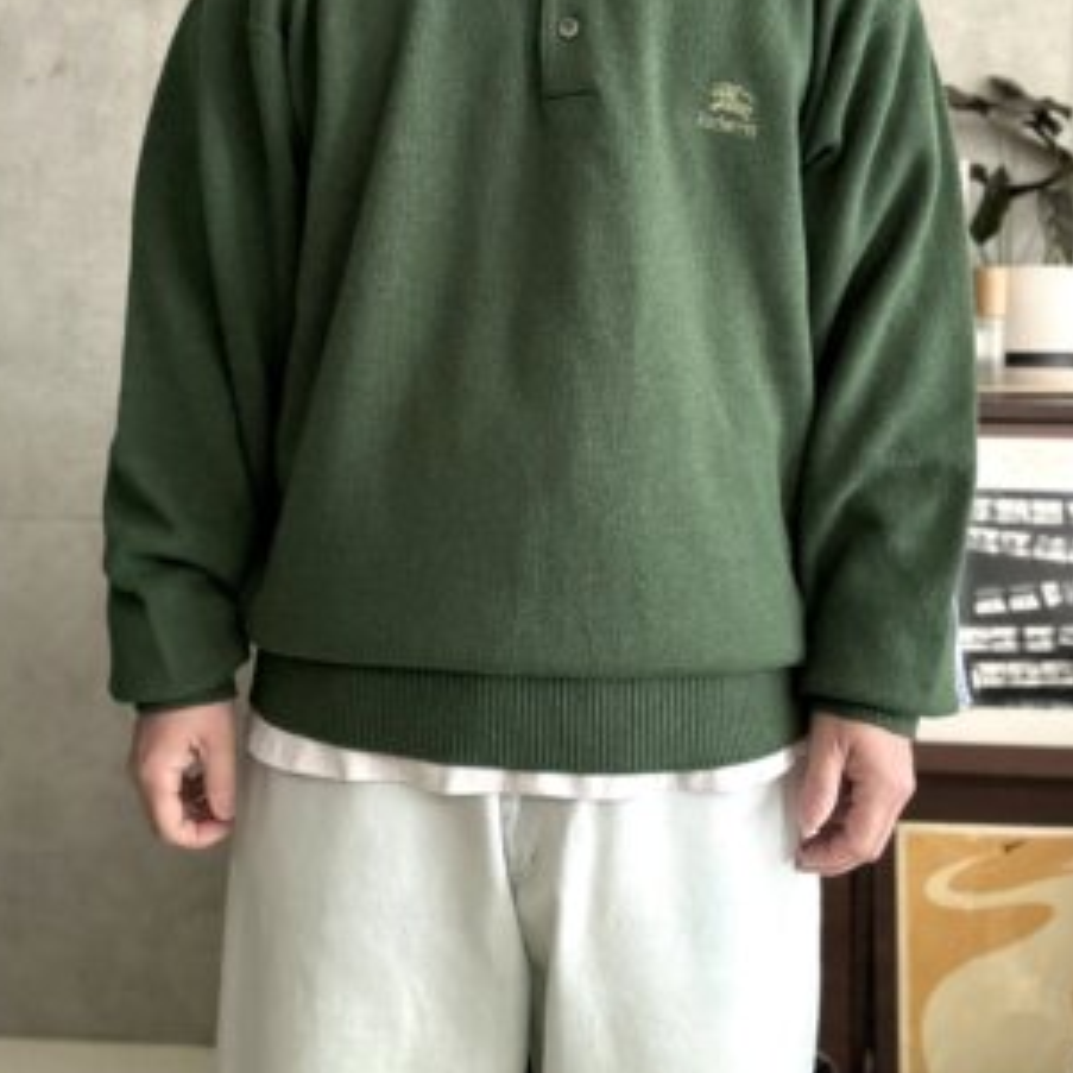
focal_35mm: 38
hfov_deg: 43.9
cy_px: 392
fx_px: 1333
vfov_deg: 43.5
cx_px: 528
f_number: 1.9
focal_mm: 2.69
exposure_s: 1/30
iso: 500
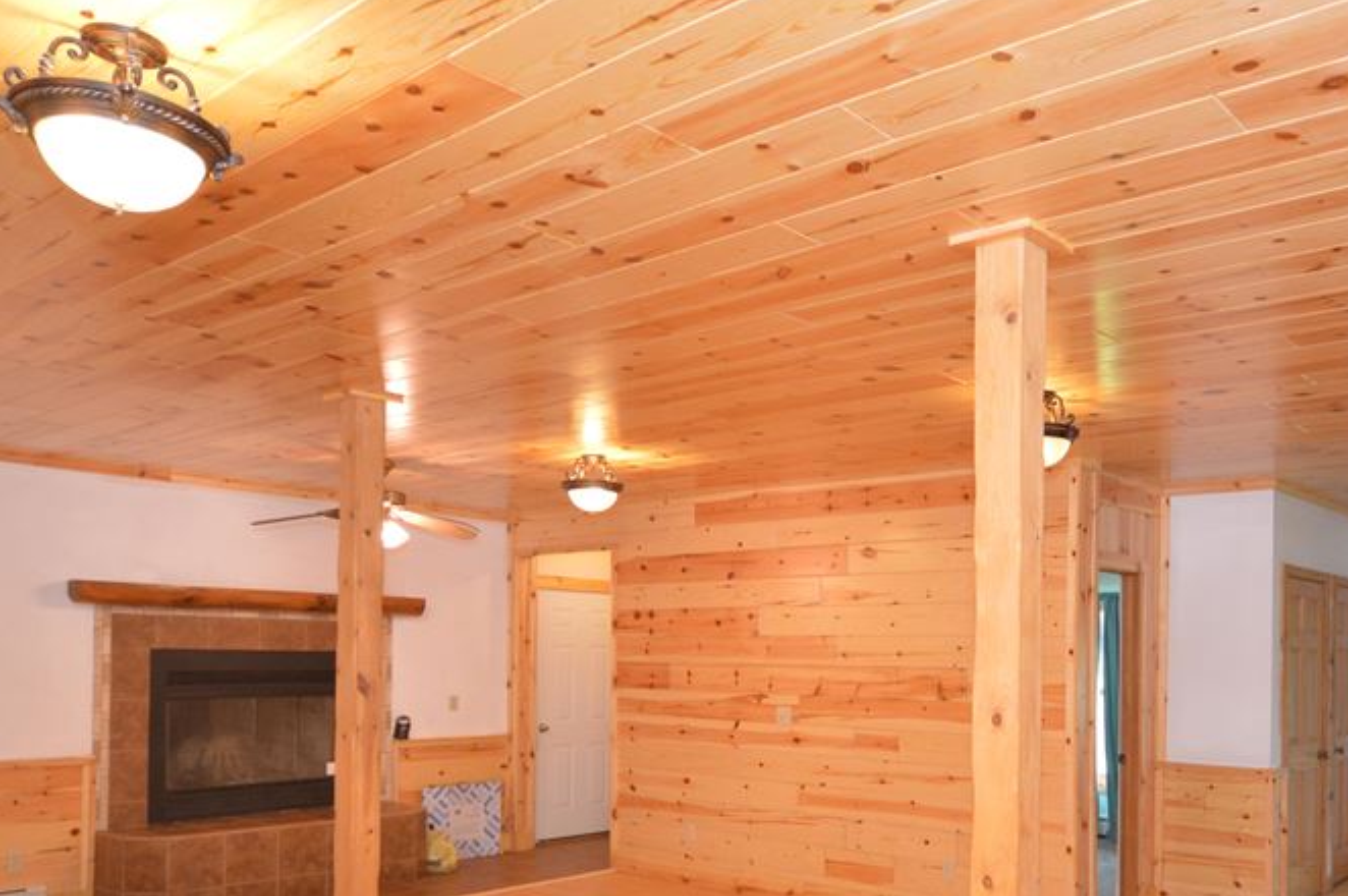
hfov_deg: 62.4
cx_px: 878
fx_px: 1085
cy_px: 657
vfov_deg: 43.6
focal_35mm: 29
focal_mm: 10
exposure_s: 1/60
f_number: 4
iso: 900
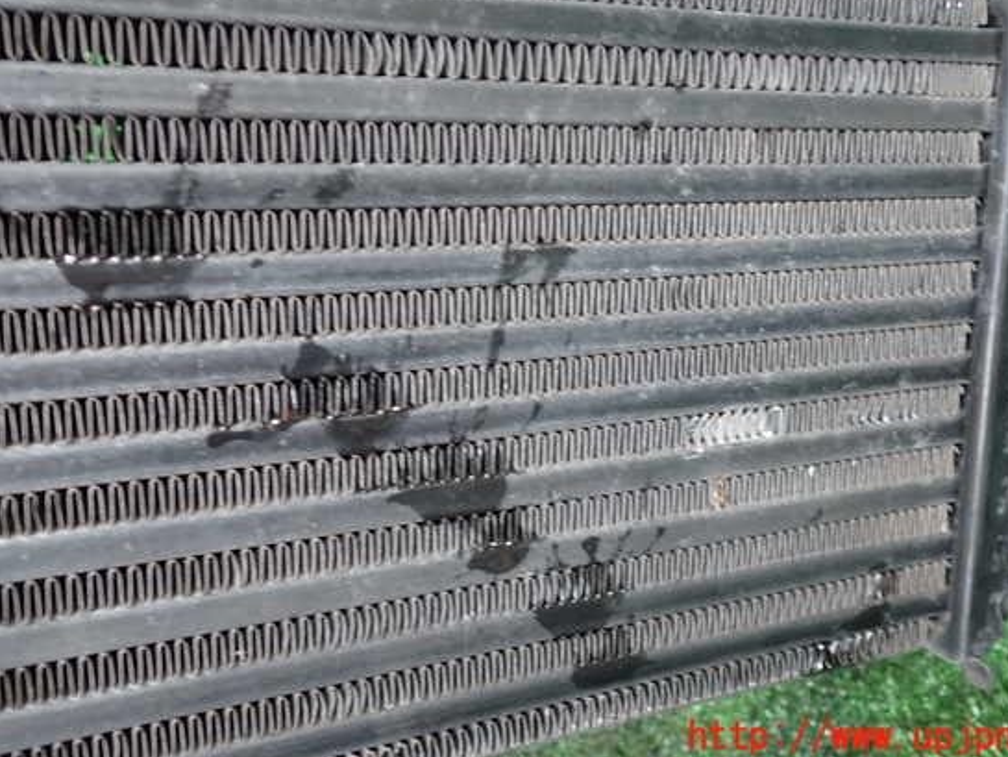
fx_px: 961
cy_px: 344
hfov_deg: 55.3
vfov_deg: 42.9
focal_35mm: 33
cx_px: 551
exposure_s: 1/40
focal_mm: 5.4
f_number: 2.3
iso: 200
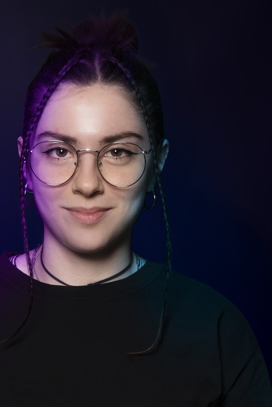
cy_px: 328
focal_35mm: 84
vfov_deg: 23.8
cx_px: 79
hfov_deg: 16.2
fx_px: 951
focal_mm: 46
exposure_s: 1/10
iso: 50
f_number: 4
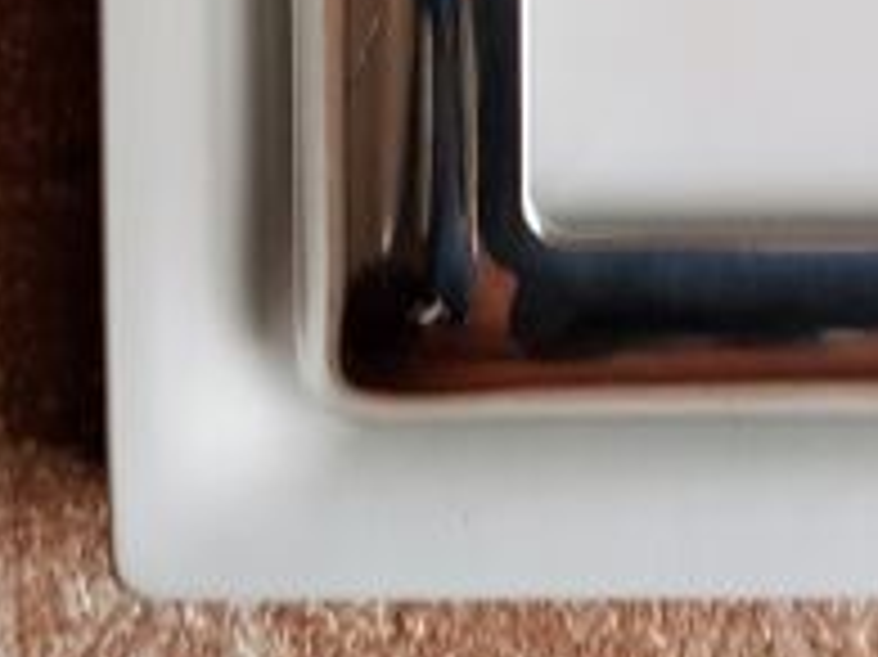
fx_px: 2028
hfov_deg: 23.9
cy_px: -284
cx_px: 738
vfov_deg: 16.9
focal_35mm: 80
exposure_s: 1/25
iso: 250
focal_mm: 4.2
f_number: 1.7
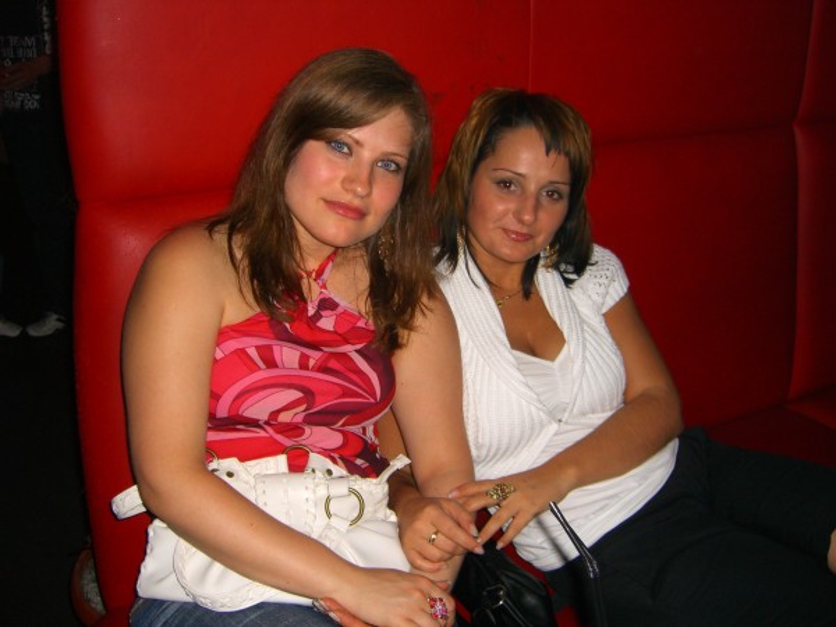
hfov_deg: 49.0
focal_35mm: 38
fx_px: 918
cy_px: 314
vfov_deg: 37.7
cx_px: 418
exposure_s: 1/60
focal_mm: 7.9
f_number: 2.8
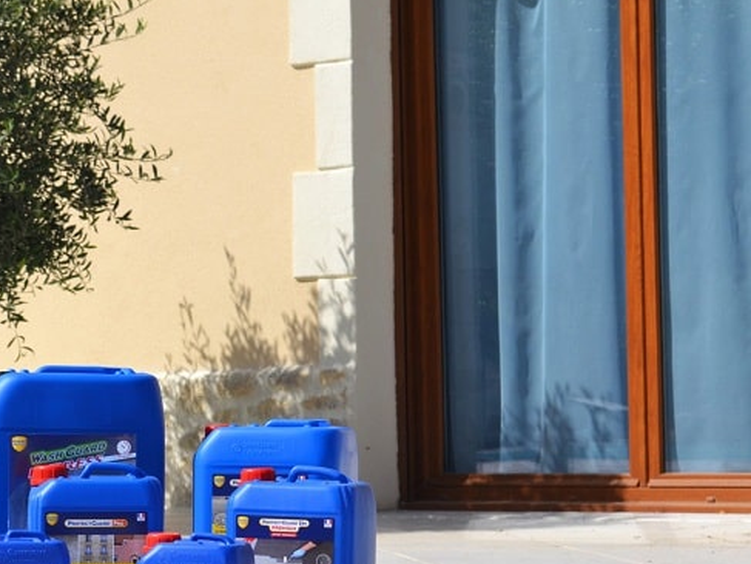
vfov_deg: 10.4
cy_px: 422
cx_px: 105
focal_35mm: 142
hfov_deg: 13.8
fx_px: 3083
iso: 100
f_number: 9
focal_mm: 48
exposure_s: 1/320
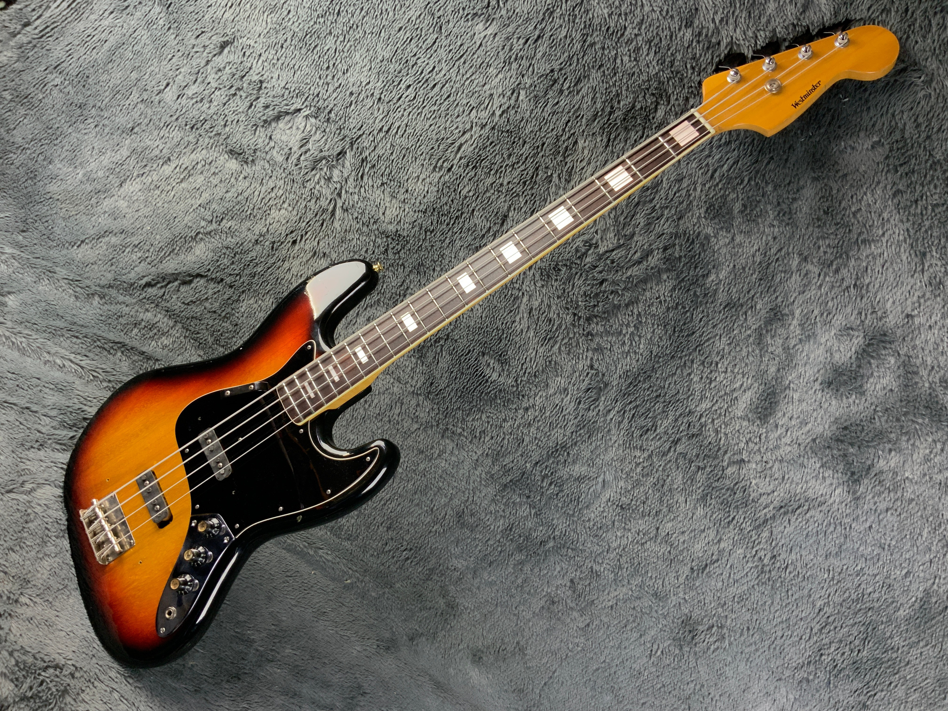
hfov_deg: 61.7
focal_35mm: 29
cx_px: 474
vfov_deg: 48.2
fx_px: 794
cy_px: 356
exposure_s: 1/50
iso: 64
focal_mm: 3
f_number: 1.8
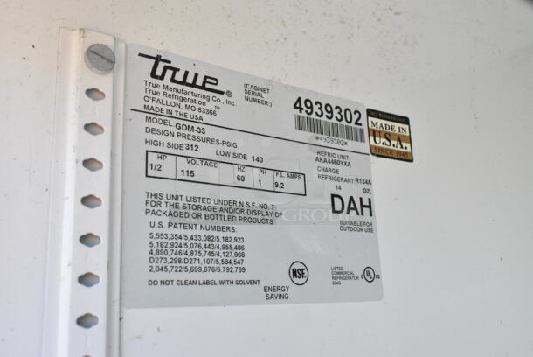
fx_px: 533
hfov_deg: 53.1
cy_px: 178
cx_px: 266
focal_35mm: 36
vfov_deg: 37.0
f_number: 13
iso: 6400
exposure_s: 1/640
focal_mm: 24
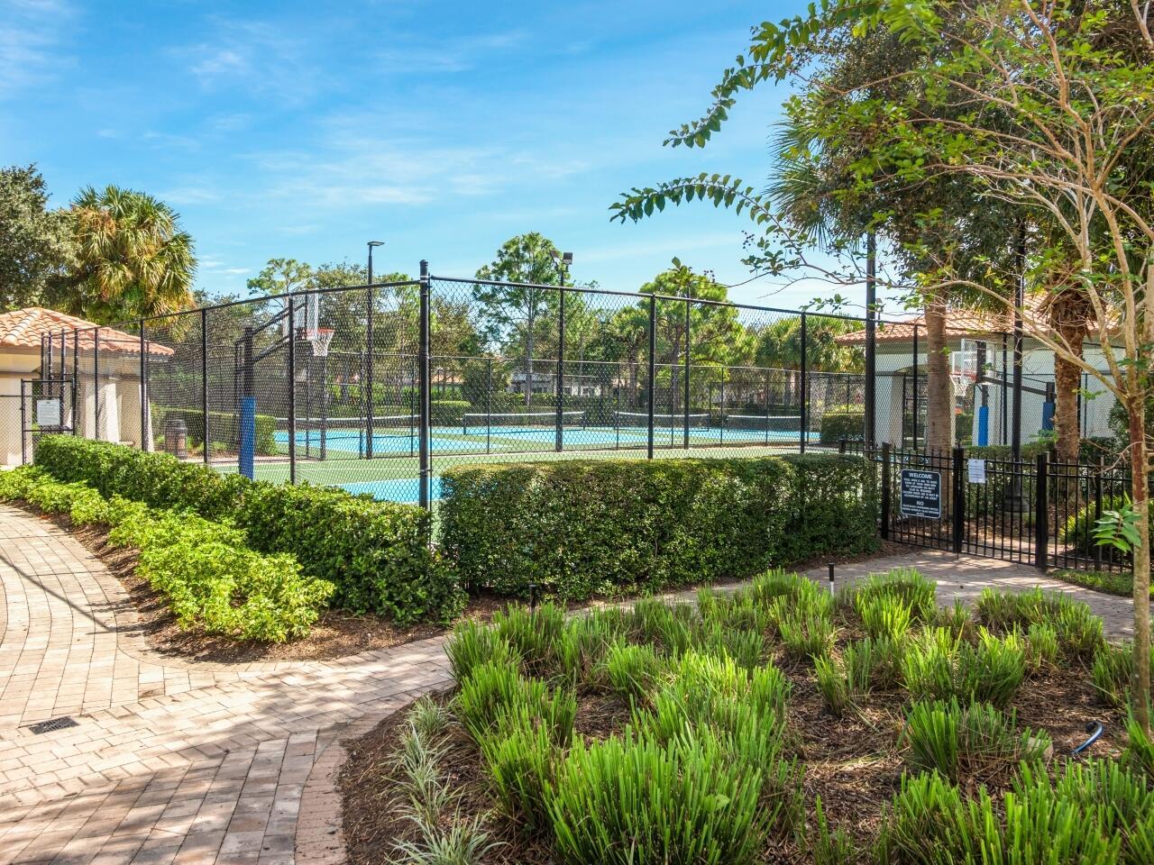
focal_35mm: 28
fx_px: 933
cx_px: 577
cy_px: 432
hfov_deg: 63.4
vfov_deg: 49.7
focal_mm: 14
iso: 200
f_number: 7.1
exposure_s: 1/320
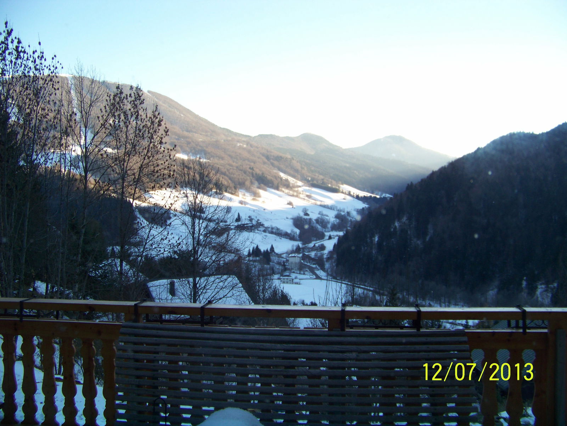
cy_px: 213
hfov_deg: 51.4
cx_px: 284
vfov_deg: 39.7
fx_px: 590
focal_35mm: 36
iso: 66
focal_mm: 5.85
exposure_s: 1/200
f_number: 2.8
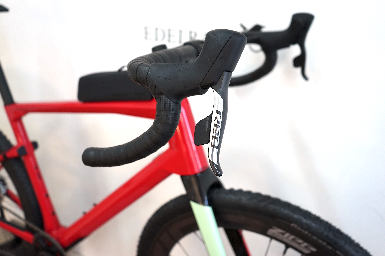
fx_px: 331
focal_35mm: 31
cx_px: 192
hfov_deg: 60.3
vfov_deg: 42.3
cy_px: 128
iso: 1000
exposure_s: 1/160
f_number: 4
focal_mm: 31
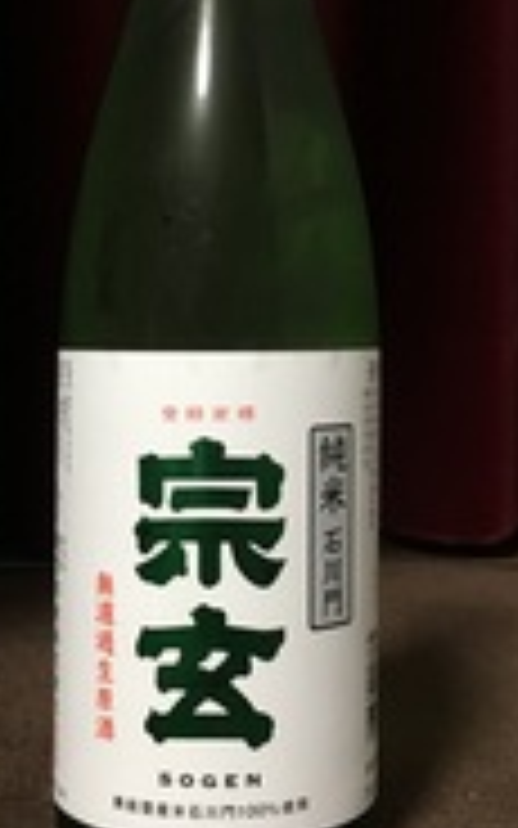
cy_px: 342
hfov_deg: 21.6
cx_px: 216
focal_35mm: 60
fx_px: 1355
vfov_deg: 33.9
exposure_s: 1/15
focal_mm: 4.15
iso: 200
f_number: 2.2
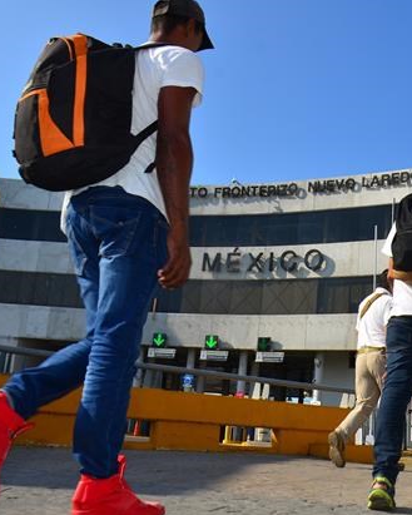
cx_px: 313
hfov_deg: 36.4
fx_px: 609
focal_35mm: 40
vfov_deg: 45.8
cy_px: 247
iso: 100
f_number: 8
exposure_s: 1/250
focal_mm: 18
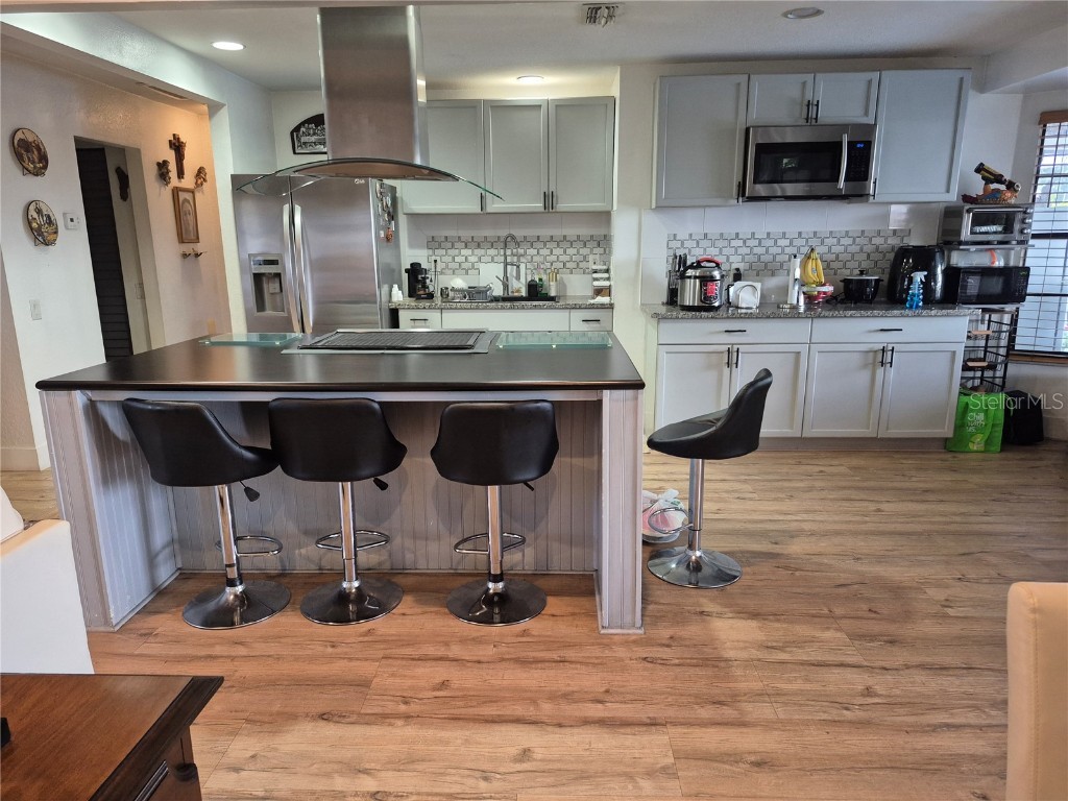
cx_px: 534
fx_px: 710
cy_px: 400
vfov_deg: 58.9
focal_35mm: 23
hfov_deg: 73.9
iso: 640
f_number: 1.8
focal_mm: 5.4
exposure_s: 1/120
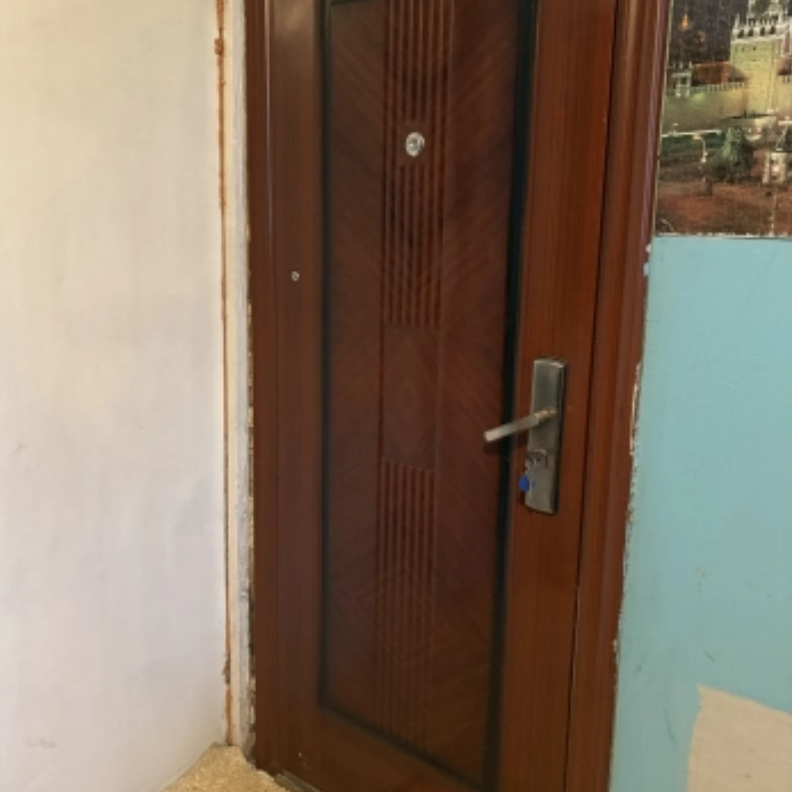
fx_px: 802
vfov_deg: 52.5
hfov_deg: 52.5
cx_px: 394
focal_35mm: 31
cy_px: 367
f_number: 1.6
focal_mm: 5.96
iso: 640
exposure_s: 1/25
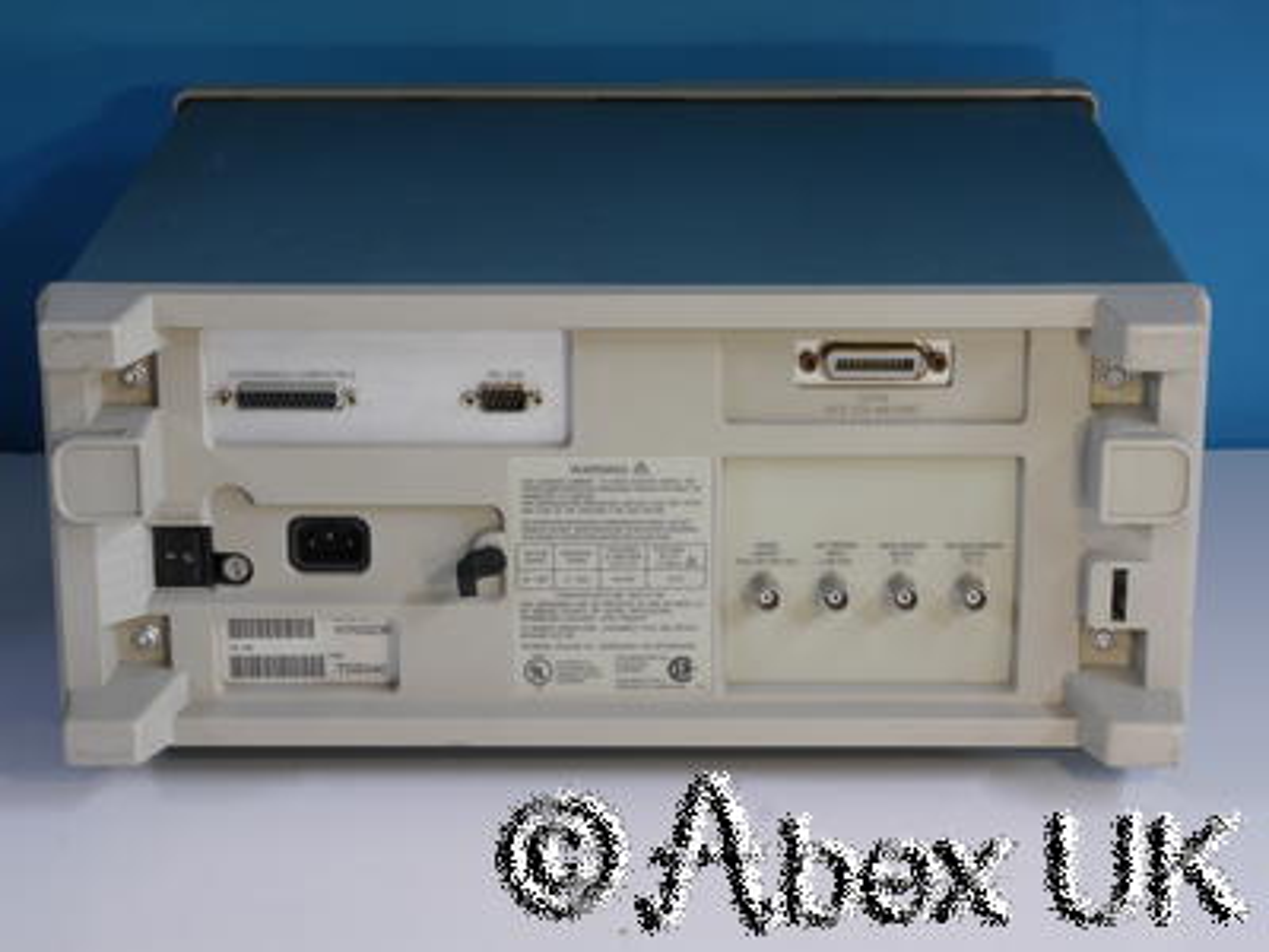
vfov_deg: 16.1
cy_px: 476
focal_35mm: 92
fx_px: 3373
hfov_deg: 21.3
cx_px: 634
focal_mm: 46
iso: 800
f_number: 22
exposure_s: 1/2.5
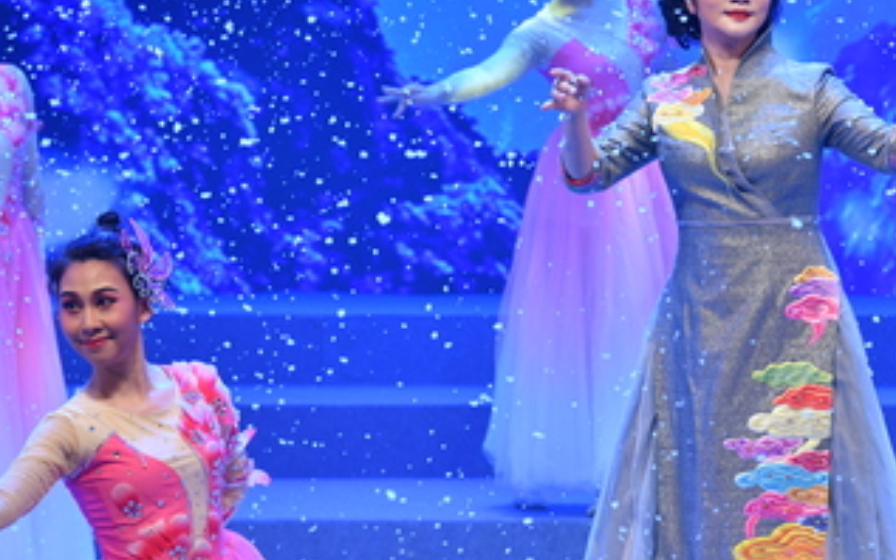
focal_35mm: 318
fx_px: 7764
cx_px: 718
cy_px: 136
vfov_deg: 4.1
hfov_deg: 6.6
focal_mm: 165
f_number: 5.6
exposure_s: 1/125
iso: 800
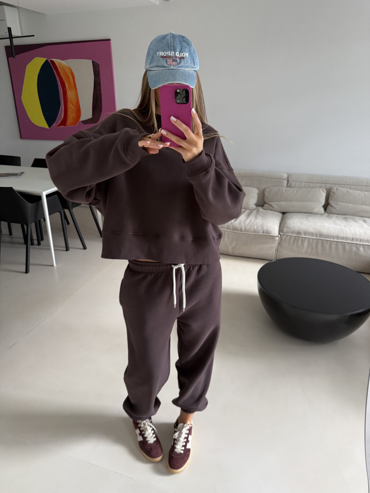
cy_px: 246
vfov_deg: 71.6
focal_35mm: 24
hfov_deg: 56.8
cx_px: 185
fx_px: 342
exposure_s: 1/121
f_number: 1.78
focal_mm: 6.76
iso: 160
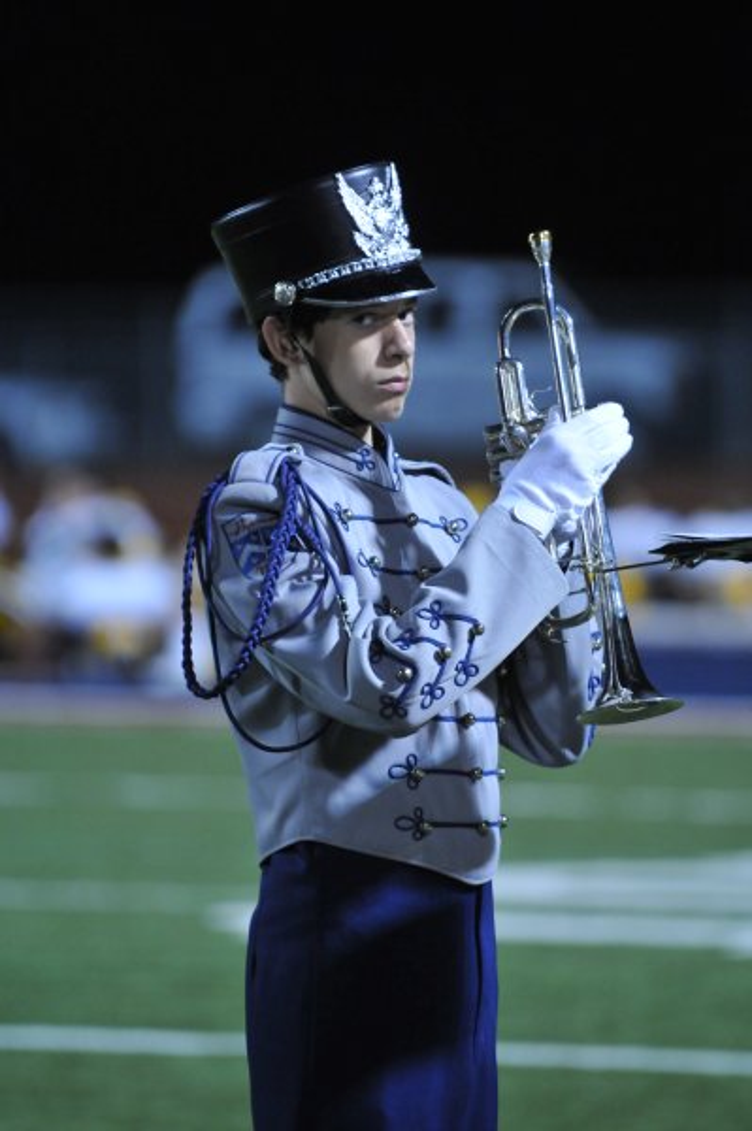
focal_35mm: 300
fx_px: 9416
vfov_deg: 6.9
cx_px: 376
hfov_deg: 4.6
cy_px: 566
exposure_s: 1/160
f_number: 2.8
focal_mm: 200
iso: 1600
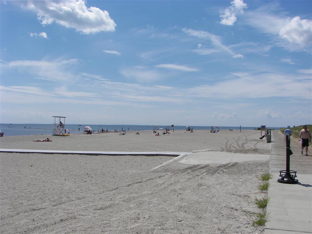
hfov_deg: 51.4
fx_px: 324
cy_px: 117
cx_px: 156
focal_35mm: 36
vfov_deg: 39.7
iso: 64
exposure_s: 1/800
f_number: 5.6
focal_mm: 6
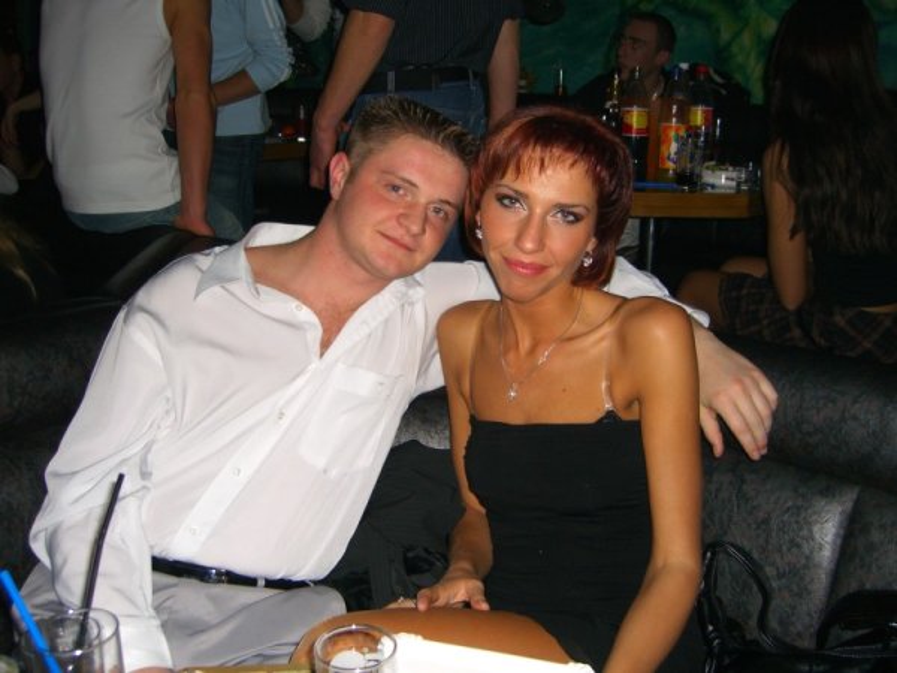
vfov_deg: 37.7
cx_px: 448
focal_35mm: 38
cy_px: 336
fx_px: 985
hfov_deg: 49.0
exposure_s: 1/60
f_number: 2.8
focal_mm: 7.9
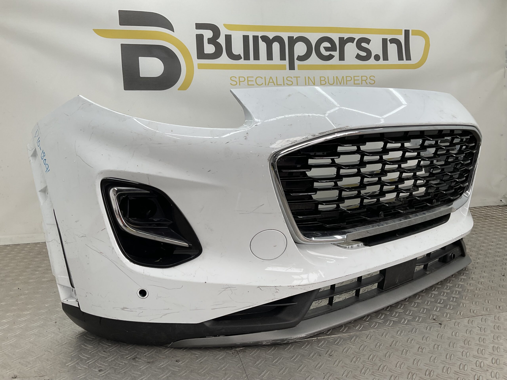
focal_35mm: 29
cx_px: 254
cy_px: 190
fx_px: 425
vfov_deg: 48.2
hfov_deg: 61.7
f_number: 1.8
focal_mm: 3
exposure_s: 1/151
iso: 16
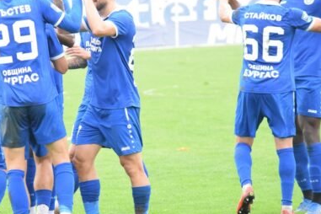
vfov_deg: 3.6
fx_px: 3431
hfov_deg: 5.4
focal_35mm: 385
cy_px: 90
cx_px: 88
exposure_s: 1/1000
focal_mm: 155
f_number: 5
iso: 6400
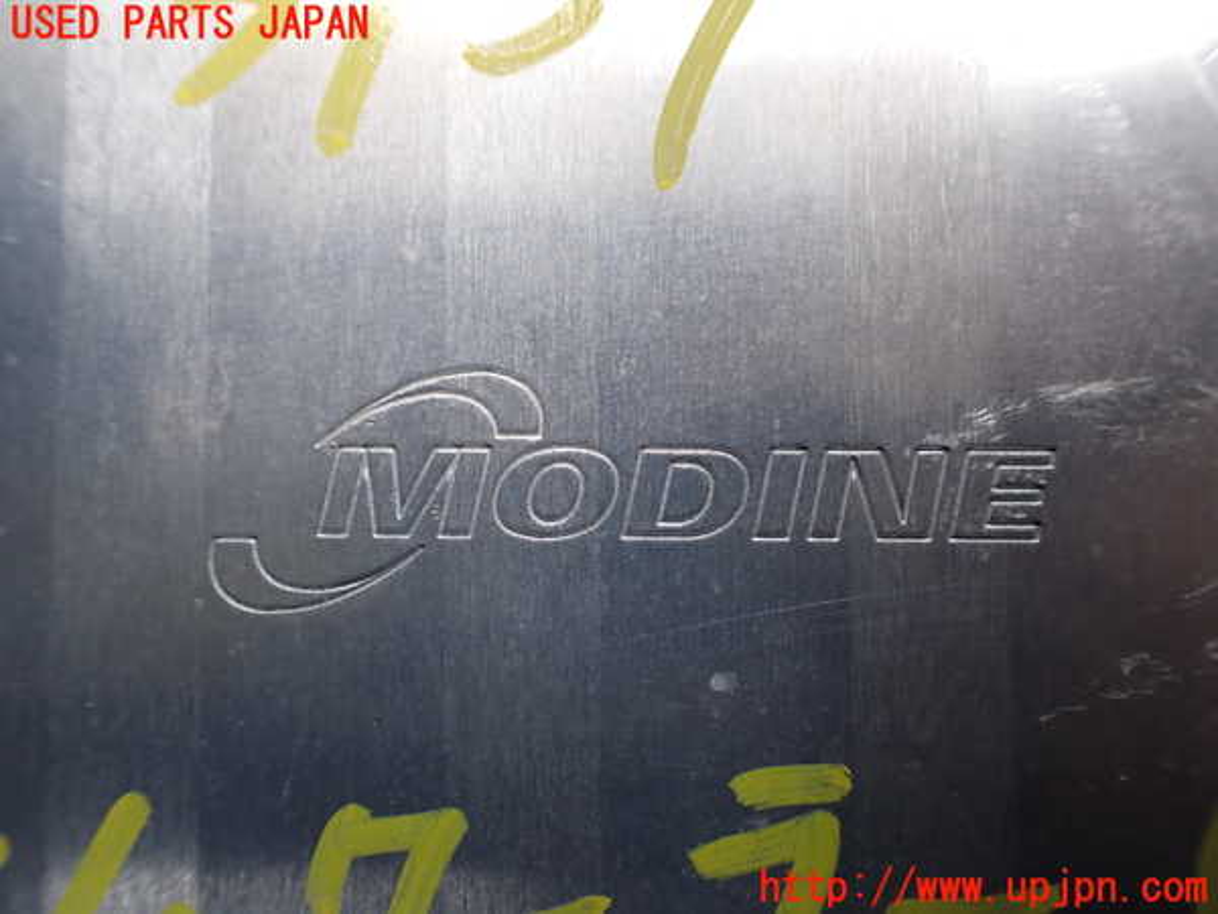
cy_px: 457
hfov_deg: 60.0
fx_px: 1056
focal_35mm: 30
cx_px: 609
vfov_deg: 46.8
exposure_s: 1/125
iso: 160
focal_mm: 5.4
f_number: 2.3
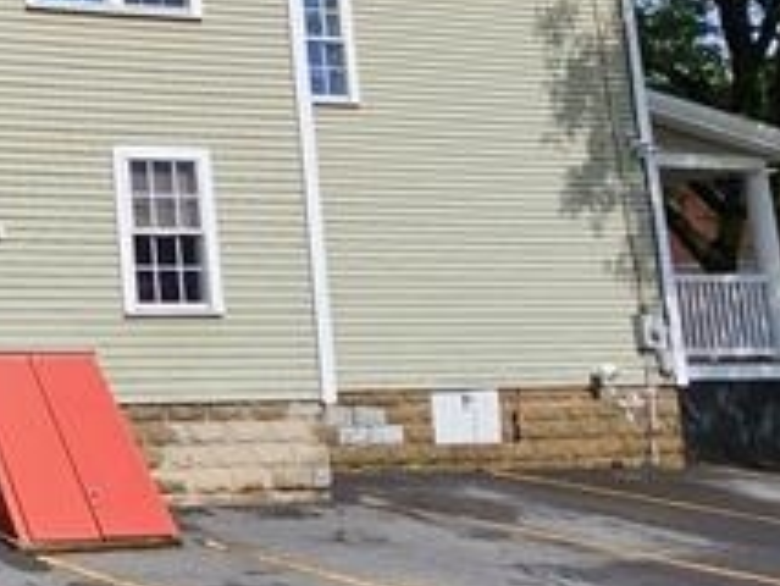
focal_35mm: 39
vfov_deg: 36.4
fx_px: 879
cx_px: -267
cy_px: 190
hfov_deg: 33.1
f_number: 2.2
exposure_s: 1/2767
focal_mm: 2.2
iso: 50
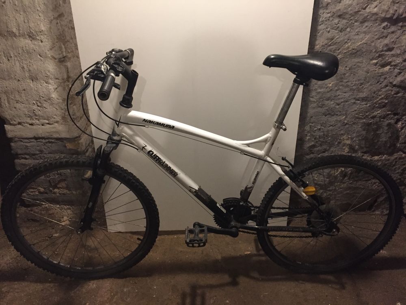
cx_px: 203
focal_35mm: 29
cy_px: 152
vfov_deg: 48.2
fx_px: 340
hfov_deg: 61.7
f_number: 2.2
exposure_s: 1/17
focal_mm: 4.15
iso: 250
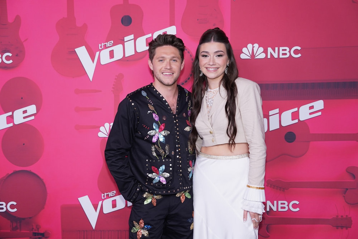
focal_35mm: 43
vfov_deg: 31.2
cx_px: 179
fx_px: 428
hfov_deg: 45.4
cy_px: 120
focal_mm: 43
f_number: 3.5
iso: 640
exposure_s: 1/160
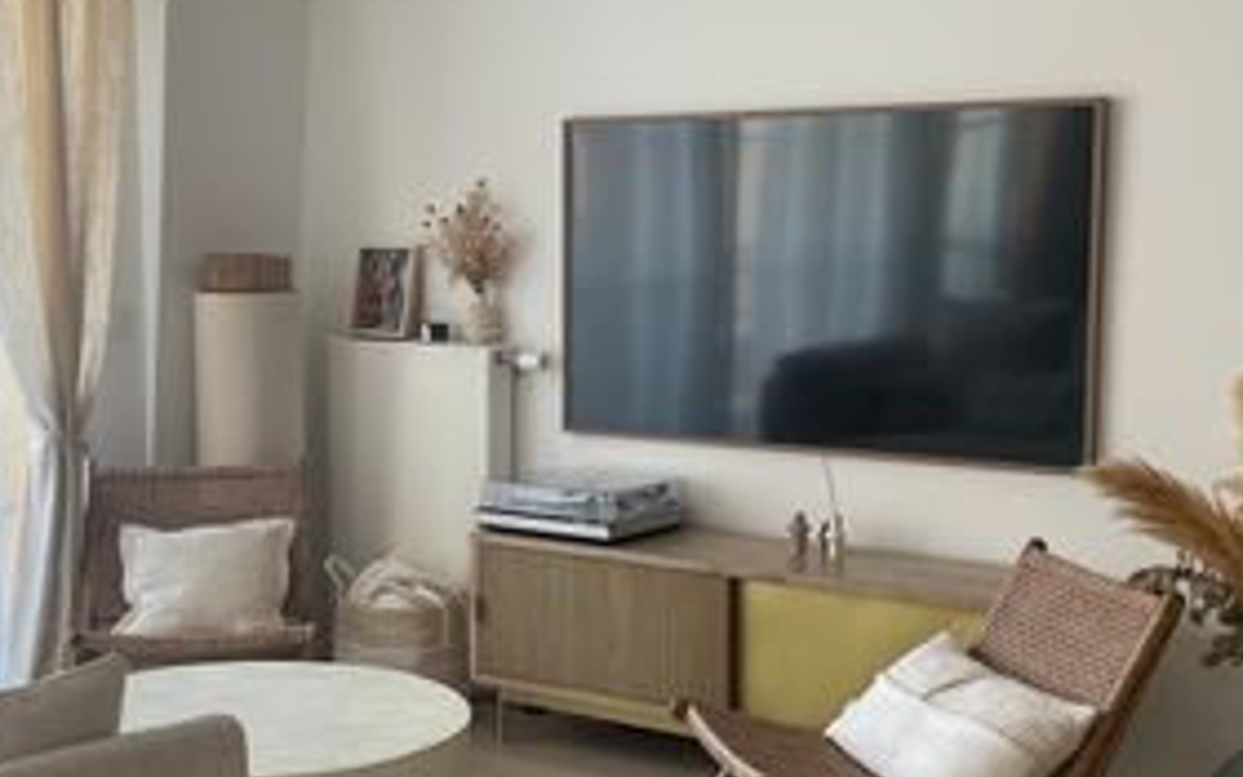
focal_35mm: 59
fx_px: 1999
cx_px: 448
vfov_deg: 22.0
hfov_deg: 34.3
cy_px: 471
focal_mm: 4.2
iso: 125
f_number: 1.6
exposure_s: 1/121
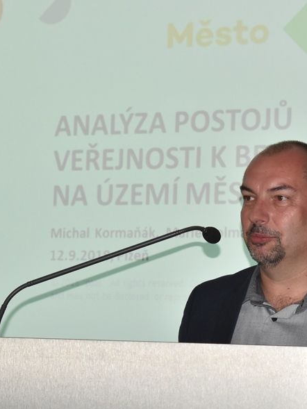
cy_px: 182
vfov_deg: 14.3
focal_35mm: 138
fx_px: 1629
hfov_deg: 10.8
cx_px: 186
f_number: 5.6
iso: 900
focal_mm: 55
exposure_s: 1/100
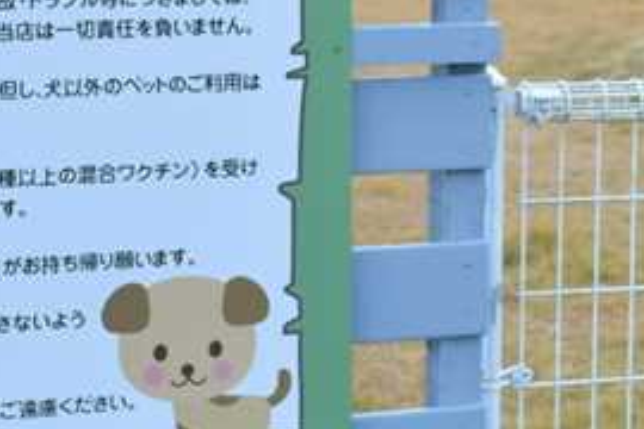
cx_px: 527
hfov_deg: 15.1
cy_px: 88
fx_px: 2415
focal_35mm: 135
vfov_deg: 10.1
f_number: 4
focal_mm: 30
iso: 320
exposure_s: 1/800
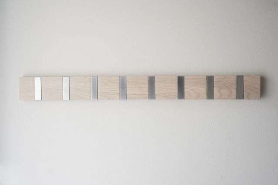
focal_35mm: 34
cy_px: 92
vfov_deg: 38.9
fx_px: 263
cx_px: 139
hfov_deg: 55.8
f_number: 4
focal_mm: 34
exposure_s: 1/200
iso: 2500
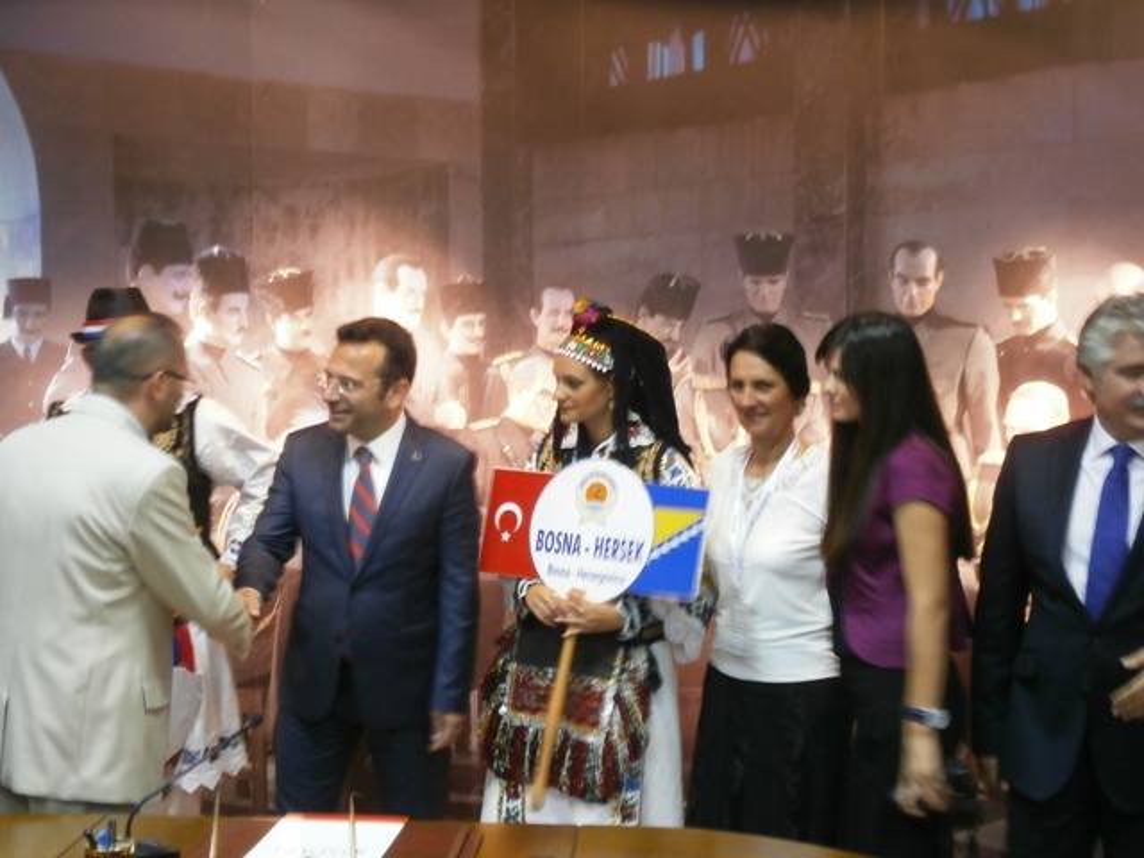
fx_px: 1983
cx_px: 572
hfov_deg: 32.2
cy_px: 429
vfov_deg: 24.4
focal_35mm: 60
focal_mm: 10.7
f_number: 3.9
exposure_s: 1/6
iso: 200
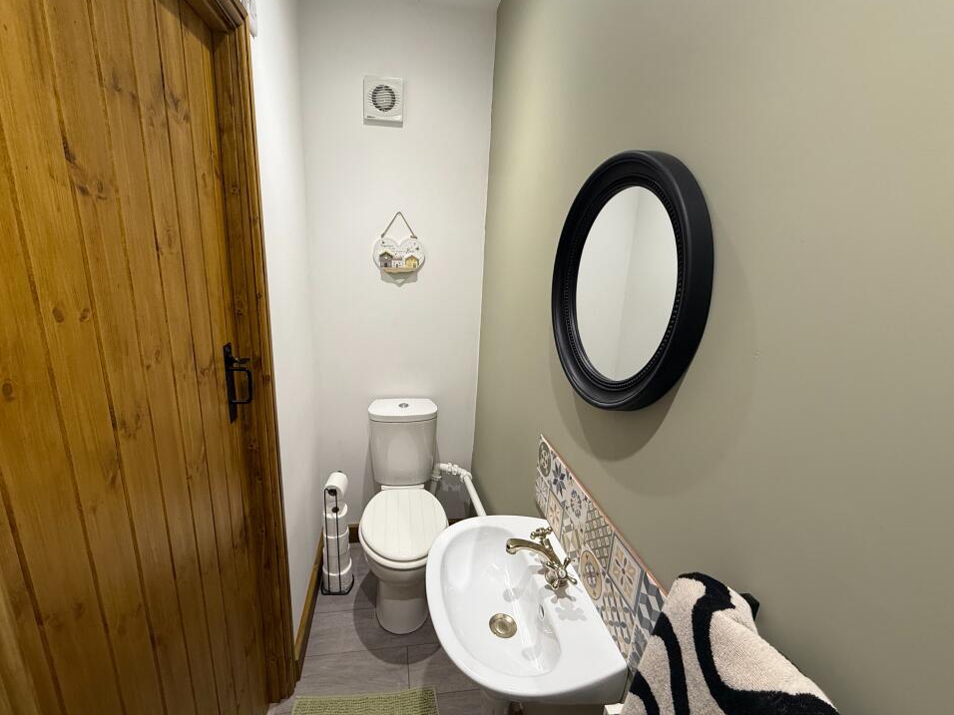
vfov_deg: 81.7
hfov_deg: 98.1
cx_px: 448
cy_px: 356
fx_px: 413
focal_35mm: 15
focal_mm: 2.22
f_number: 2.2
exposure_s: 1/100
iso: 160
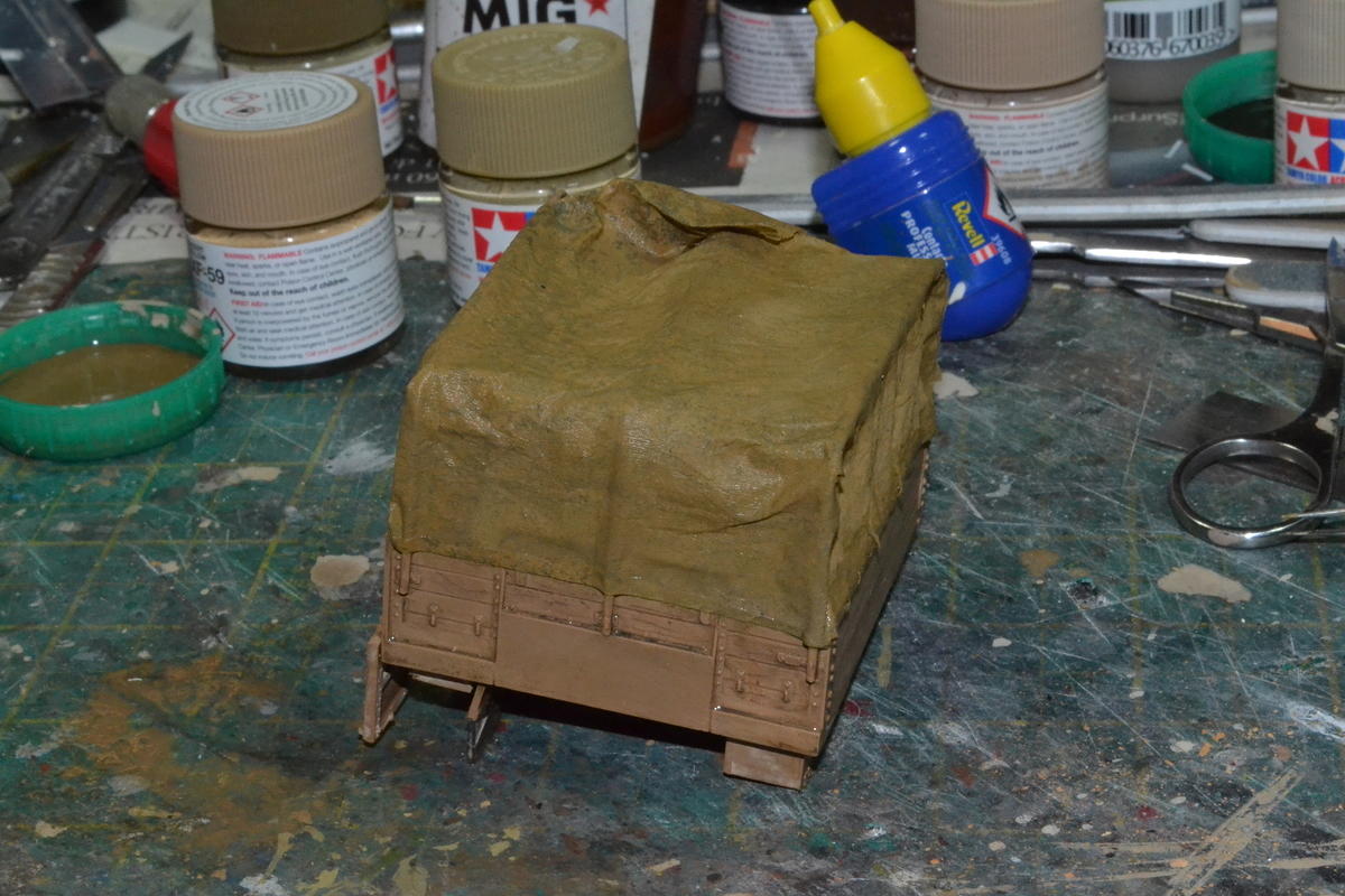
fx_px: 3082
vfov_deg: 16.6
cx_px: 672
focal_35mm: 82
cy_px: 448
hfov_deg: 24.6
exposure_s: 1/60
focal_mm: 55
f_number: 22
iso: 3200
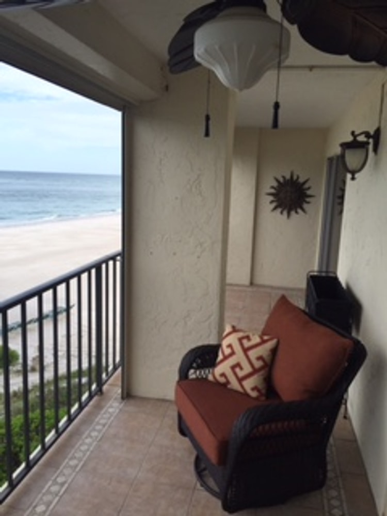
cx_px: 194
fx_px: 432
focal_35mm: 29
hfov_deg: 48.2
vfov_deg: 61.7
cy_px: 258
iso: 32
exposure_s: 1/824
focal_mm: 4.15
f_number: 2.2
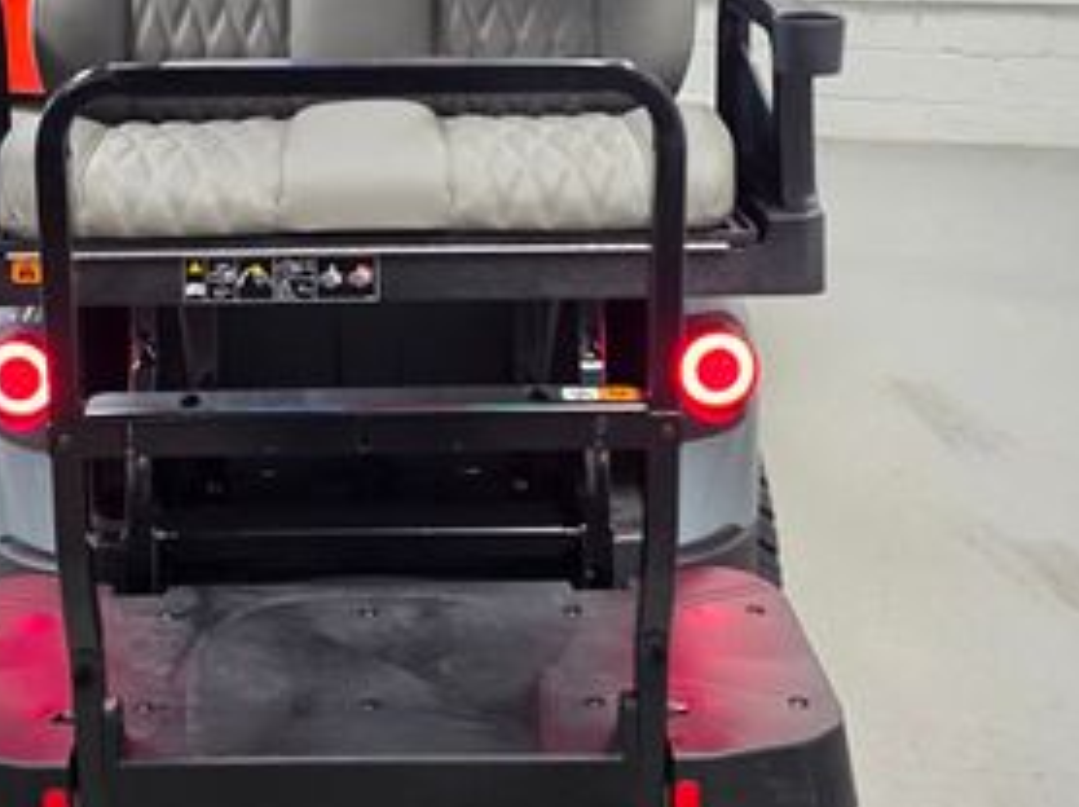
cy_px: 89
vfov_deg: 26.6
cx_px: 373
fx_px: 1651
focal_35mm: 53
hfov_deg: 35.9
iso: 200
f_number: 1.7
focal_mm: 6.3
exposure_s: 1/120
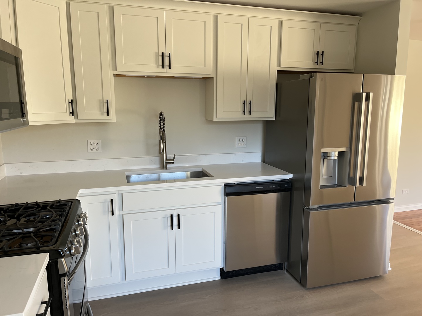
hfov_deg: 67.3
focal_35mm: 26
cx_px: 211
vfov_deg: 53.1
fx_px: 317
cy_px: 158
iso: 125
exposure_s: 1/121
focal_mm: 5.1
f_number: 1.6
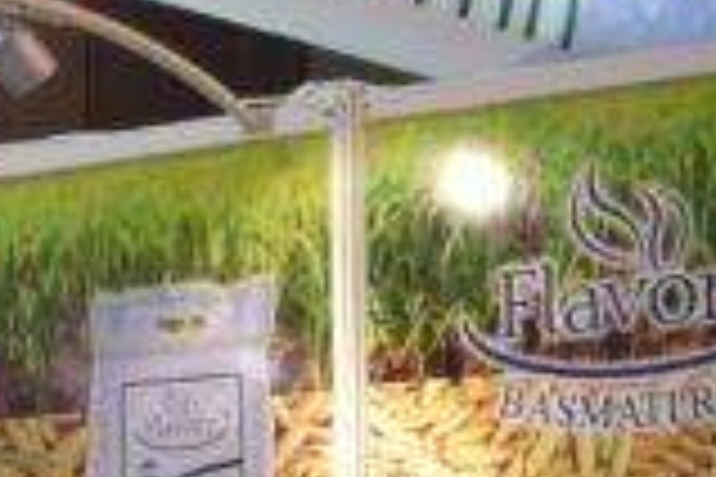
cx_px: 619
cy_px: 389
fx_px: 2645
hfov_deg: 15.3
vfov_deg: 10.3
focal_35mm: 133
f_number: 5
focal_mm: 18
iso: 400
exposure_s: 1/100
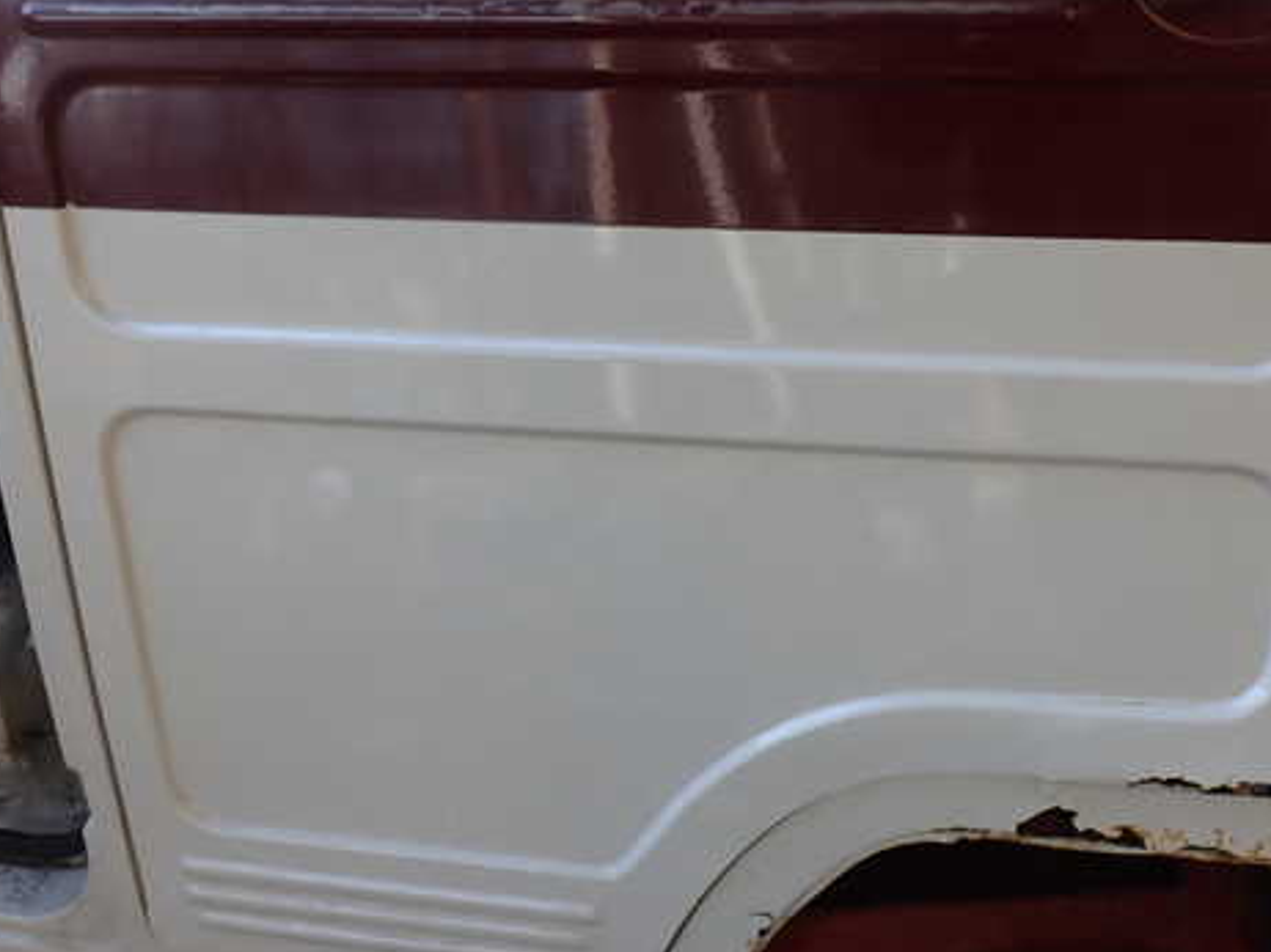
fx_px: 1431
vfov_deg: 36.8
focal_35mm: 39
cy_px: 435
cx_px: 693
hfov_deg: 47.8
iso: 100
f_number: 3.2
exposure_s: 1/60
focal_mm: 5.4
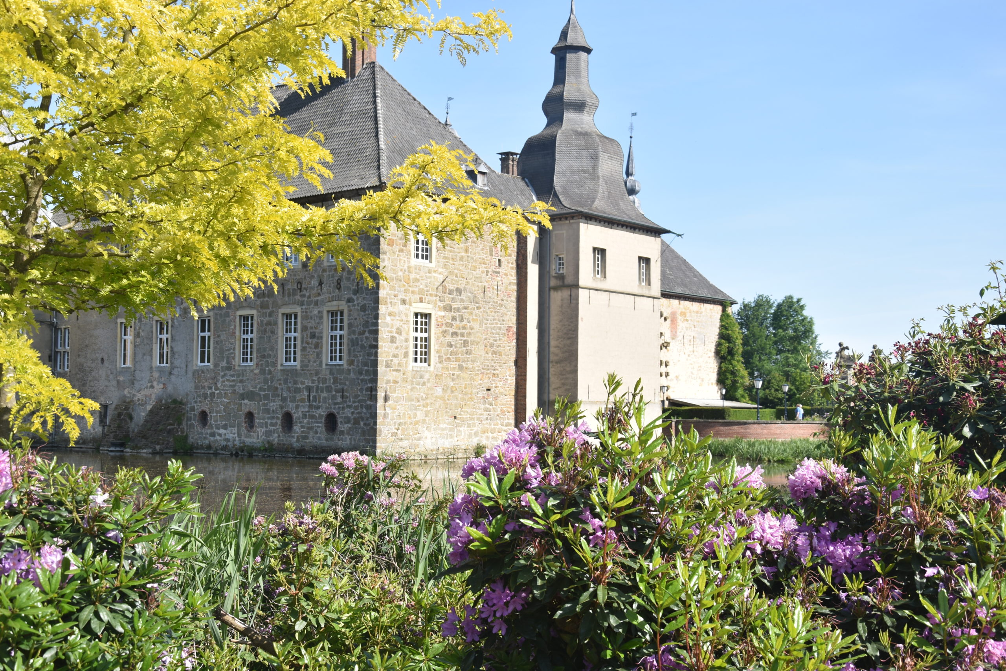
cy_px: 336
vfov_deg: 29.9
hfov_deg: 43.6
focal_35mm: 45
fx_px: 1258
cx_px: 503
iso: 100
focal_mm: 30
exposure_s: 1/200
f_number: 8
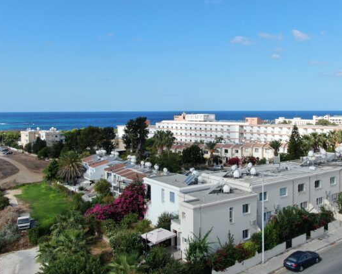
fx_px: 344
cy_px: 119
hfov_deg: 52.7
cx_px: 194
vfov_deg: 43.2
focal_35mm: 34
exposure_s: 1/1250
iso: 100
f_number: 2.8
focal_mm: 4.39
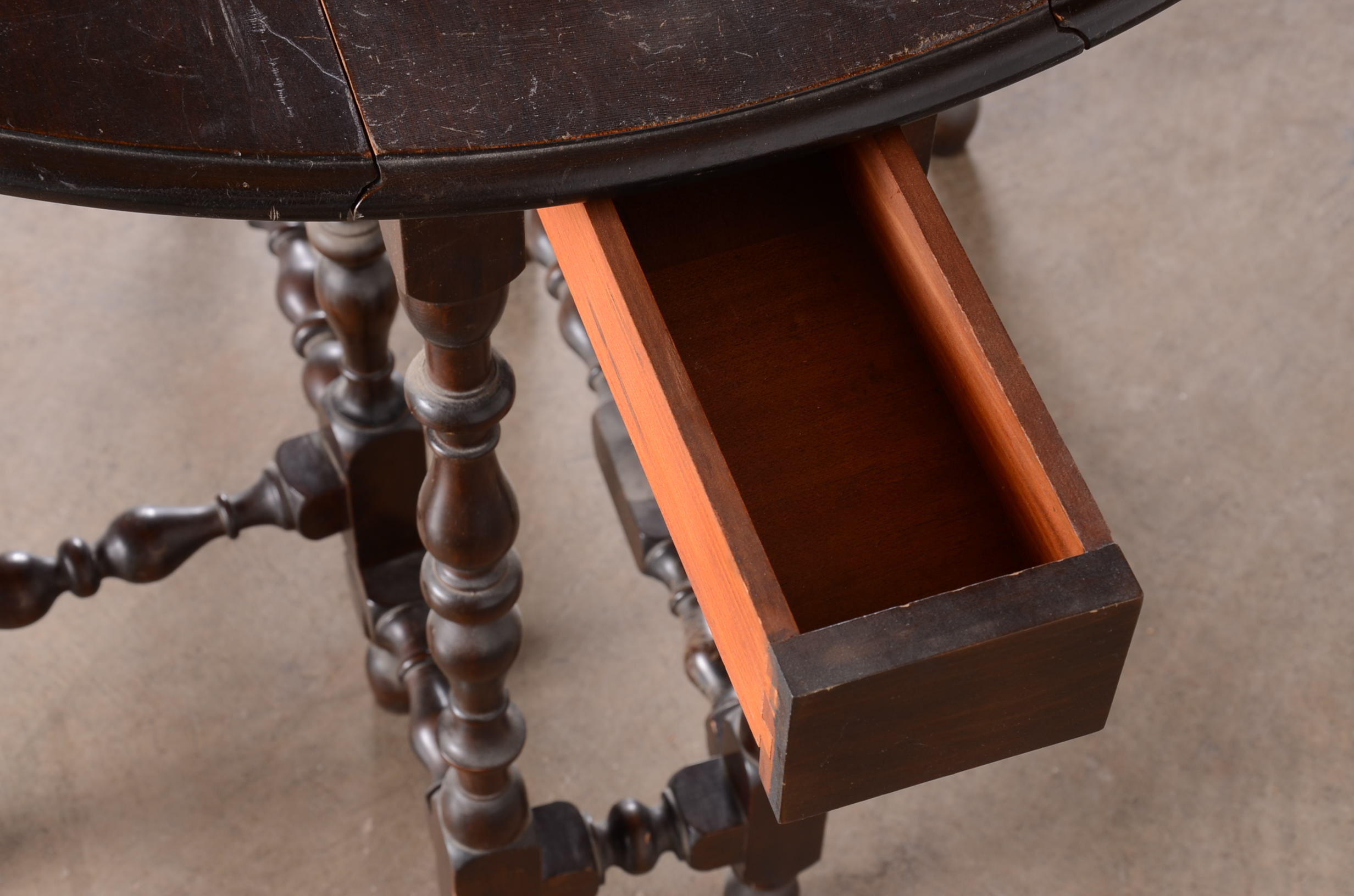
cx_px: 677
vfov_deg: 18.8
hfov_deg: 28.1
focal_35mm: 72
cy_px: 448
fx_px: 2702
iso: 160
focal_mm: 48
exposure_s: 1/80
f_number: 9
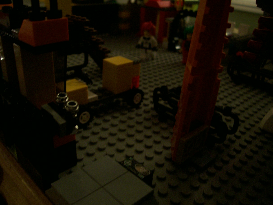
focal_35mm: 34
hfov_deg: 54.0
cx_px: 136
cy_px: 102
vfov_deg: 41.8
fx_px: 268
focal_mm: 5.6
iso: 160
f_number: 2.7
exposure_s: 1/8
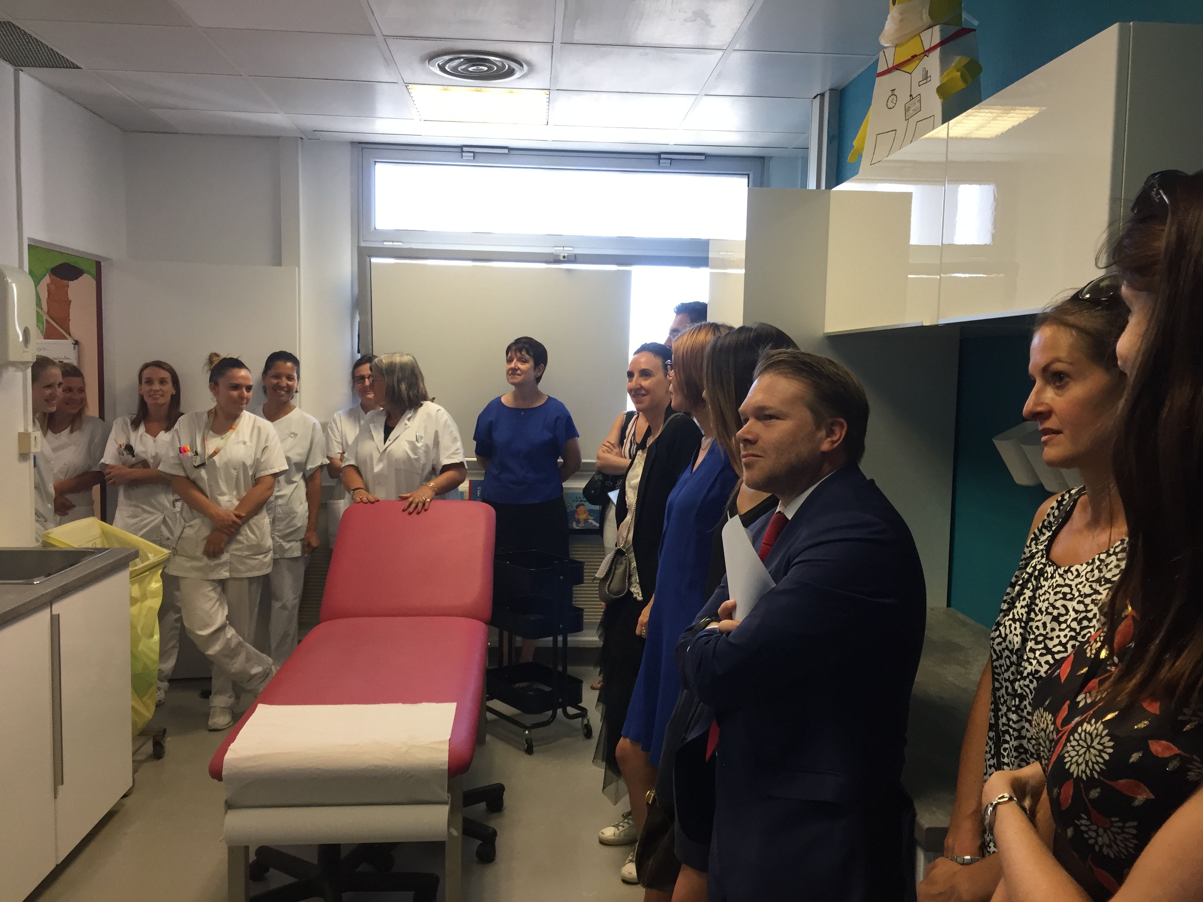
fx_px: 1008
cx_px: 602
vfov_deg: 48.2
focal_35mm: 29
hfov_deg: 61.7
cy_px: 451
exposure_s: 1/33
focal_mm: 4.15
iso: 50
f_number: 2.2
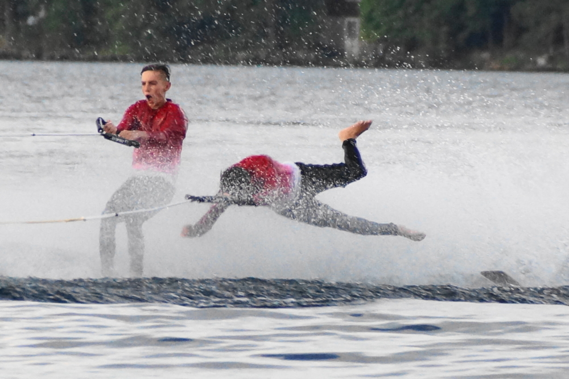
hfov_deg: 5.5
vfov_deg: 3.7
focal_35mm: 375
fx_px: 5925
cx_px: 284
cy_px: 190
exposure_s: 1/400
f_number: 6.3
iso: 800
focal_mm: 250
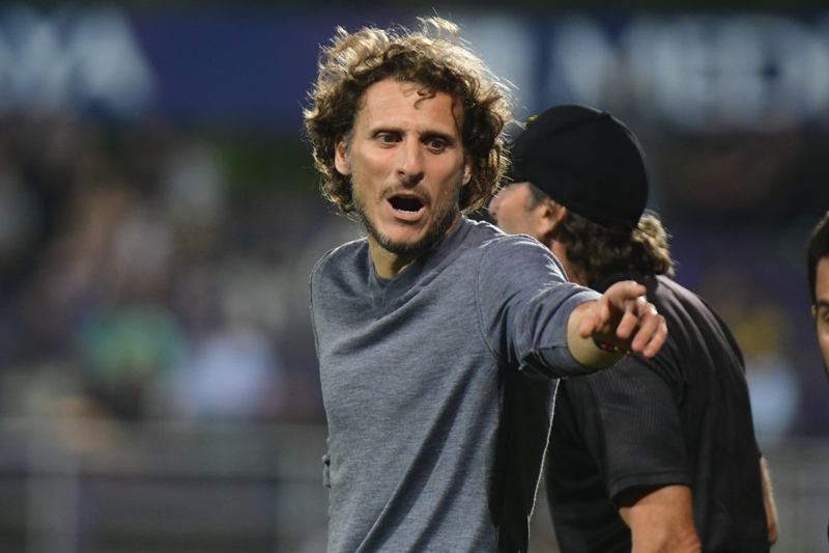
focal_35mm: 450
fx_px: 10360
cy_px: 276
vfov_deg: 3.1
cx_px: 414
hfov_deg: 4.6
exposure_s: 1/640
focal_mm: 300
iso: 3200
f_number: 3.2
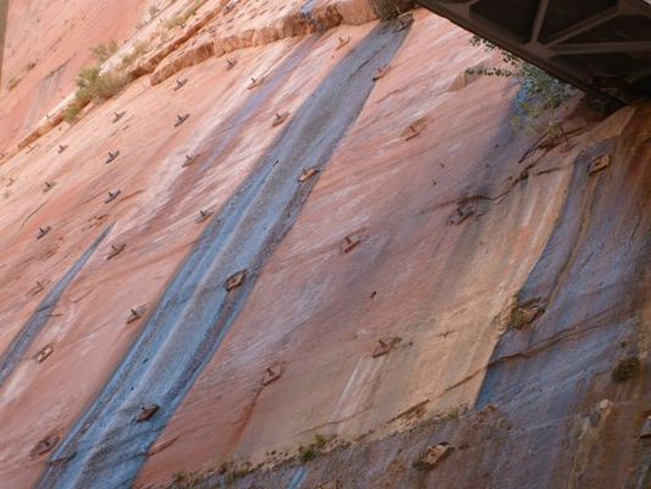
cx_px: 326
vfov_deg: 14.0
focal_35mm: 106
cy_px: 244
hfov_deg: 18.5
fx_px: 1994
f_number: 4.9
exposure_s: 1/90
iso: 100
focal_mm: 17.4
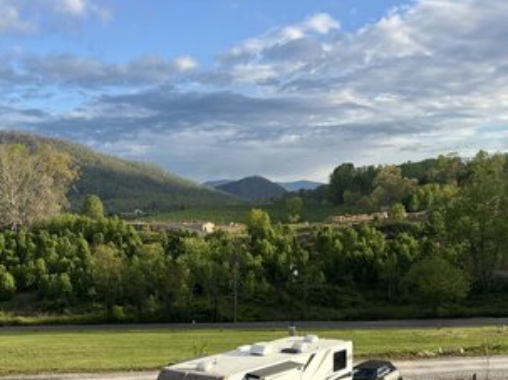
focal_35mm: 55
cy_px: 305
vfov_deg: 26.1
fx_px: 807
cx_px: 183
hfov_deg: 34.7
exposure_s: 1/1748
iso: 50
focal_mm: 5.1
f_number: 1.6
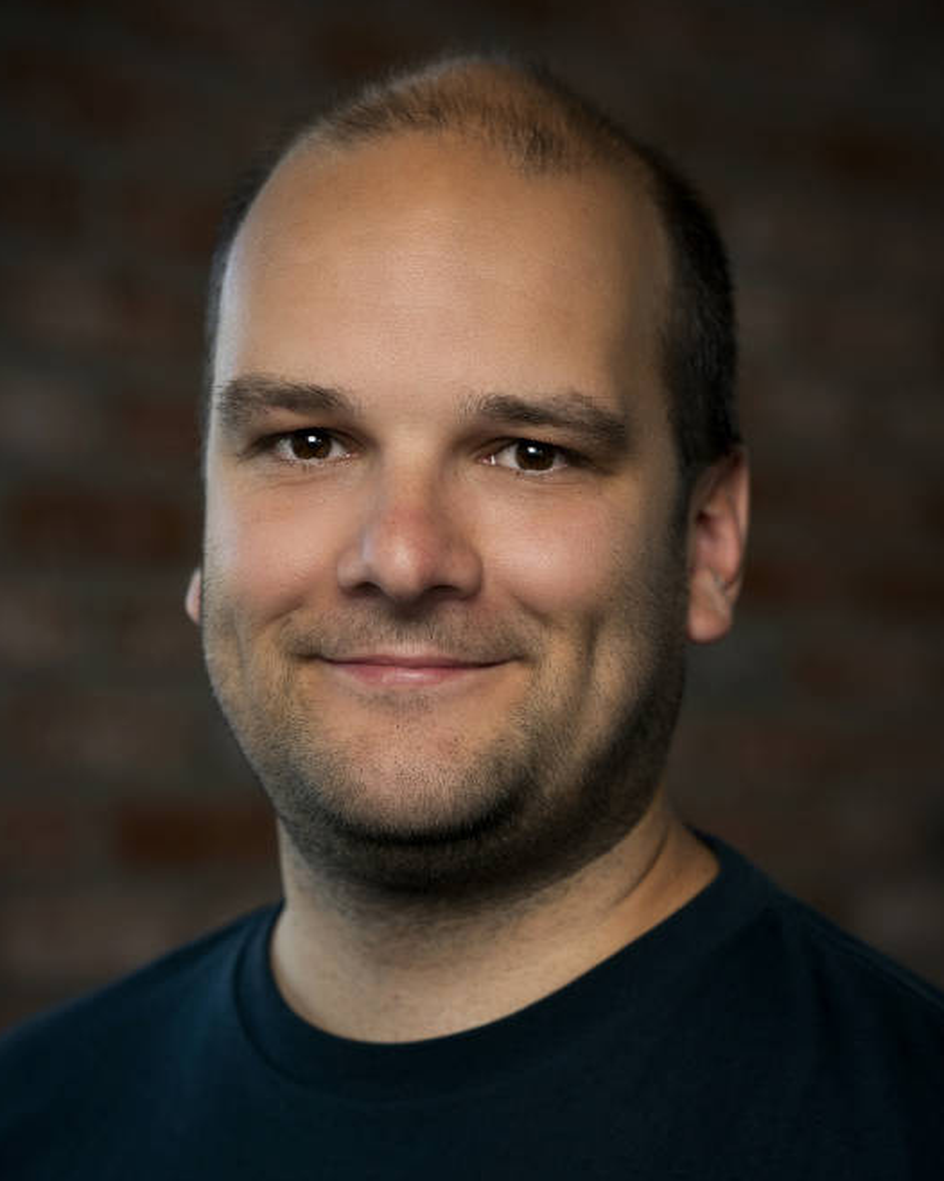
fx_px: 3389
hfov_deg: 15.9
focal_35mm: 97
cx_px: 471
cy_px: 711
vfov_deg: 19.7
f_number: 3.5
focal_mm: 85
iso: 400
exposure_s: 1/160
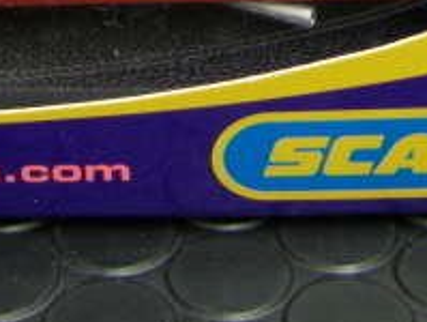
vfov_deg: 11.7
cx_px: 206
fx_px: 1508
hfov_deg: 16.1
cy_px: -161
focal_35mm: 122
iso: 200
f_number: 3.4
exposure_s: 1/13
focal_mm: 6.3
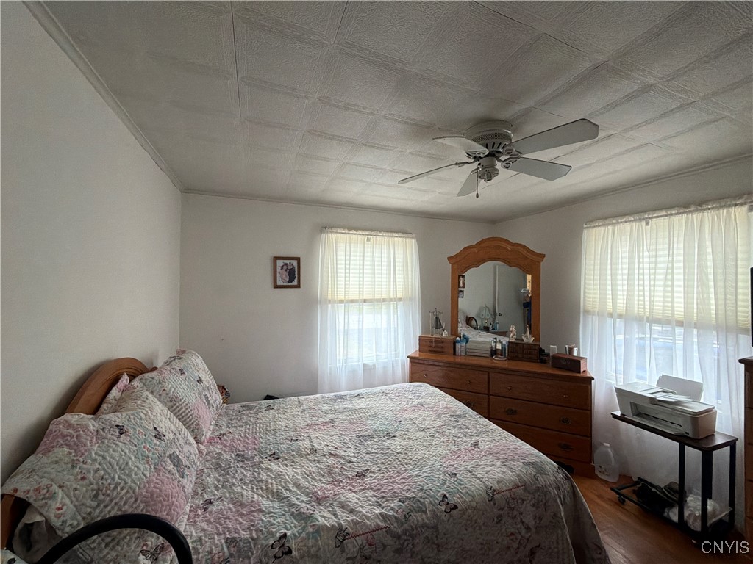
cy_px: 282
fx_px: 305
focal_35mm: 14
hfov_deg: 102.1
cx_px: 376
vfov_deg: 85.7
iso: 320
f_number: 2.2
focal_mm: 2.22
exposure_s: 1/60
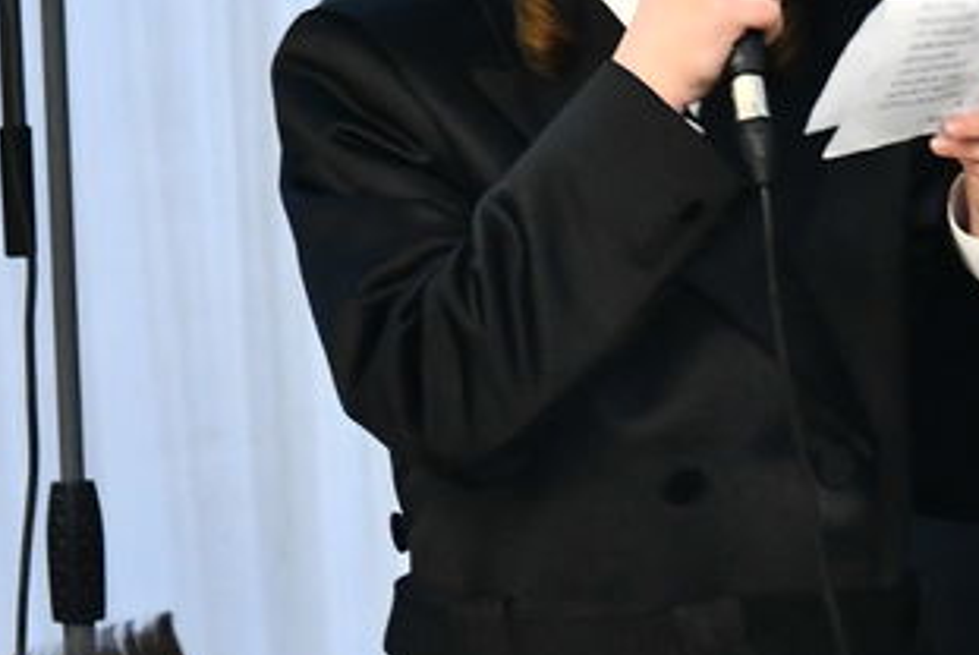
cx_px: 601
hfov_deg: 3.4
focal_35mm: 607
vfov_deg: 2.3
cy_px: -46
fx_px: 16522
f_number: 5.6
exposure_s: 1/125
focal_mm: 135
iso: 3200
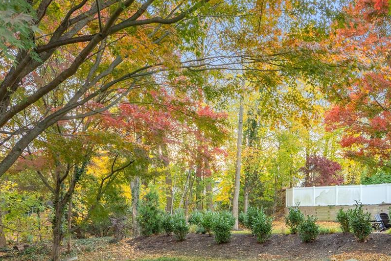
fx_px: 445
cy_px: 212
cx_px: 288
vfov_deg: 31.7
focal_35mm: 41
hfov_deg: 45.9
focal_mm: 16
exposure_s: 1/200
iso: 400
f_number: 5.6
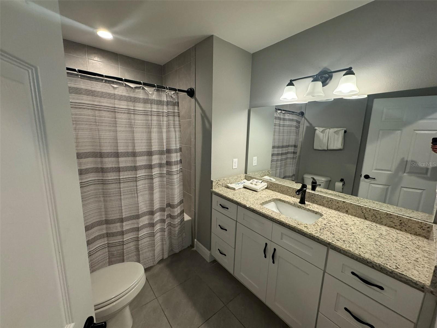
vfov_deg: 85.7
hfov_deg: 102.1
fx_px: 177
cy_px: 164
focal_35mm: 14
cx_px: 218
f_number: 2.2
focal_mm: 2.22
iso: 250
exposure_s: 1/120
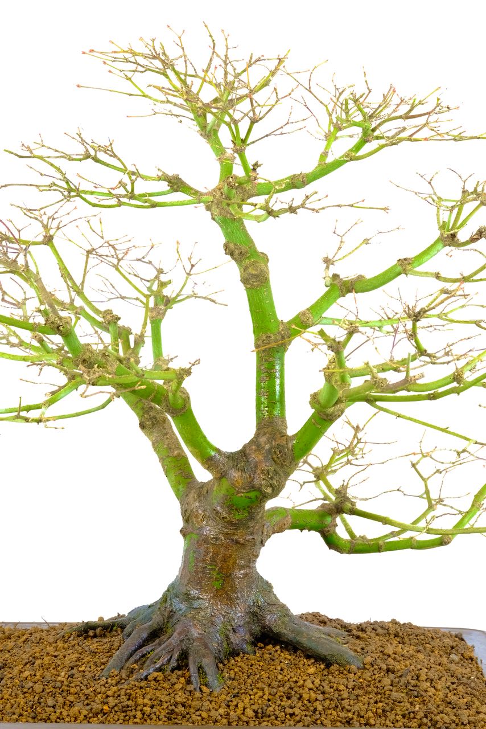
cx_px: 243
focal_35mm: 161
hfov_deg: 8.5
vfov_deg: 12.8
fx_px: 3258
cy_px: 364
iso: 2000
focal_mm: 107.3
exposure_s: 1/25
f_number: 13
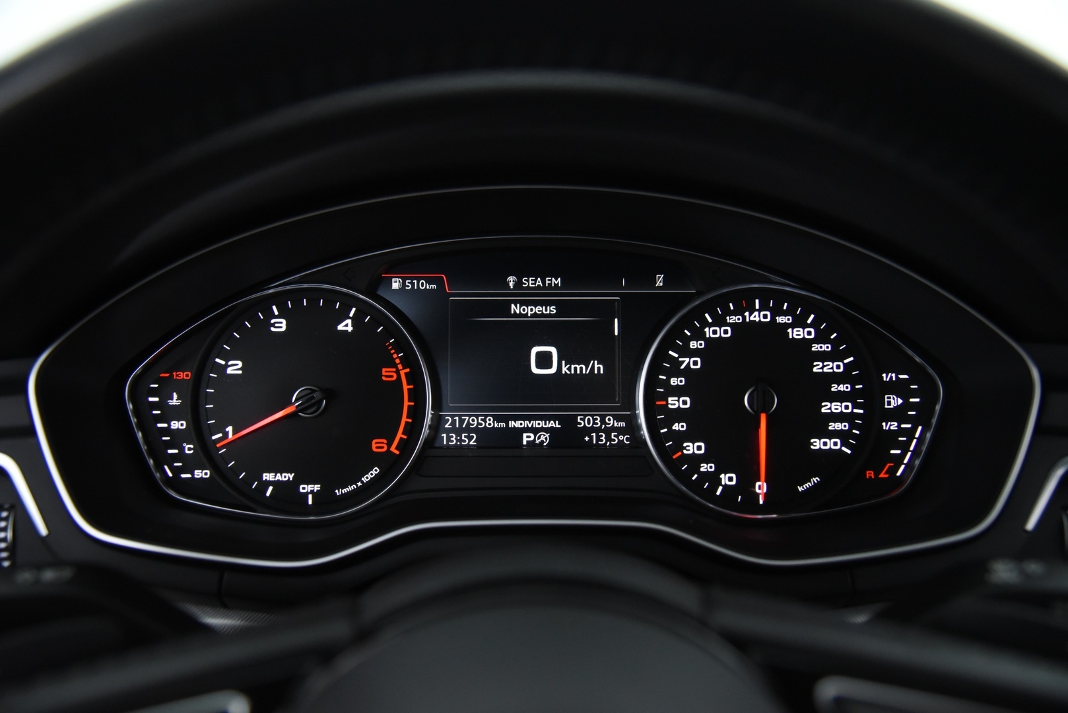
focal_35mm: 31
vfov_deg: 42.4
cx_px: 534
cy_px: 356
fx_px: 920
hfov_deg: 60.3
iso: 4000
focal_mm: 31
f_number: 4
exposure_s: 1/40
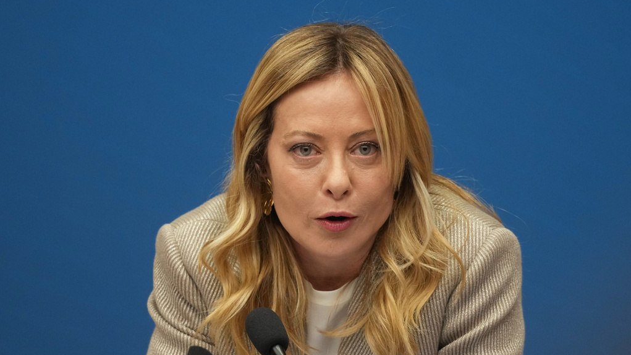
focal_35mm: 662
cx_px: 316
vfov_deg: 1.8
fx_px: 11075
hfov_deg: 3.3
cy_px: 194
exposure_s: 1/320
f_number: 4
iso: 2500
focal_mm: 420
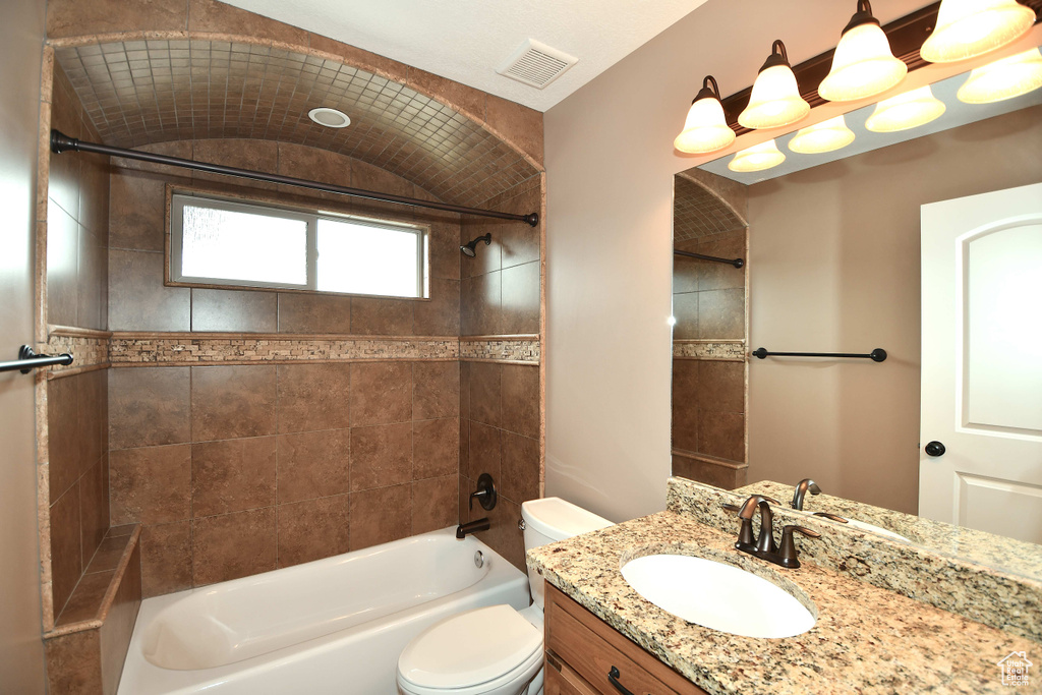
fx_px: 434
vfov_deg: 77.3
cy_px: 348
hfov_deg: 100.4
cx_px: 521
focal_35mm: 15
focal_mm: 10
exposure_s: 1/60
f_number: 4
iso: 220
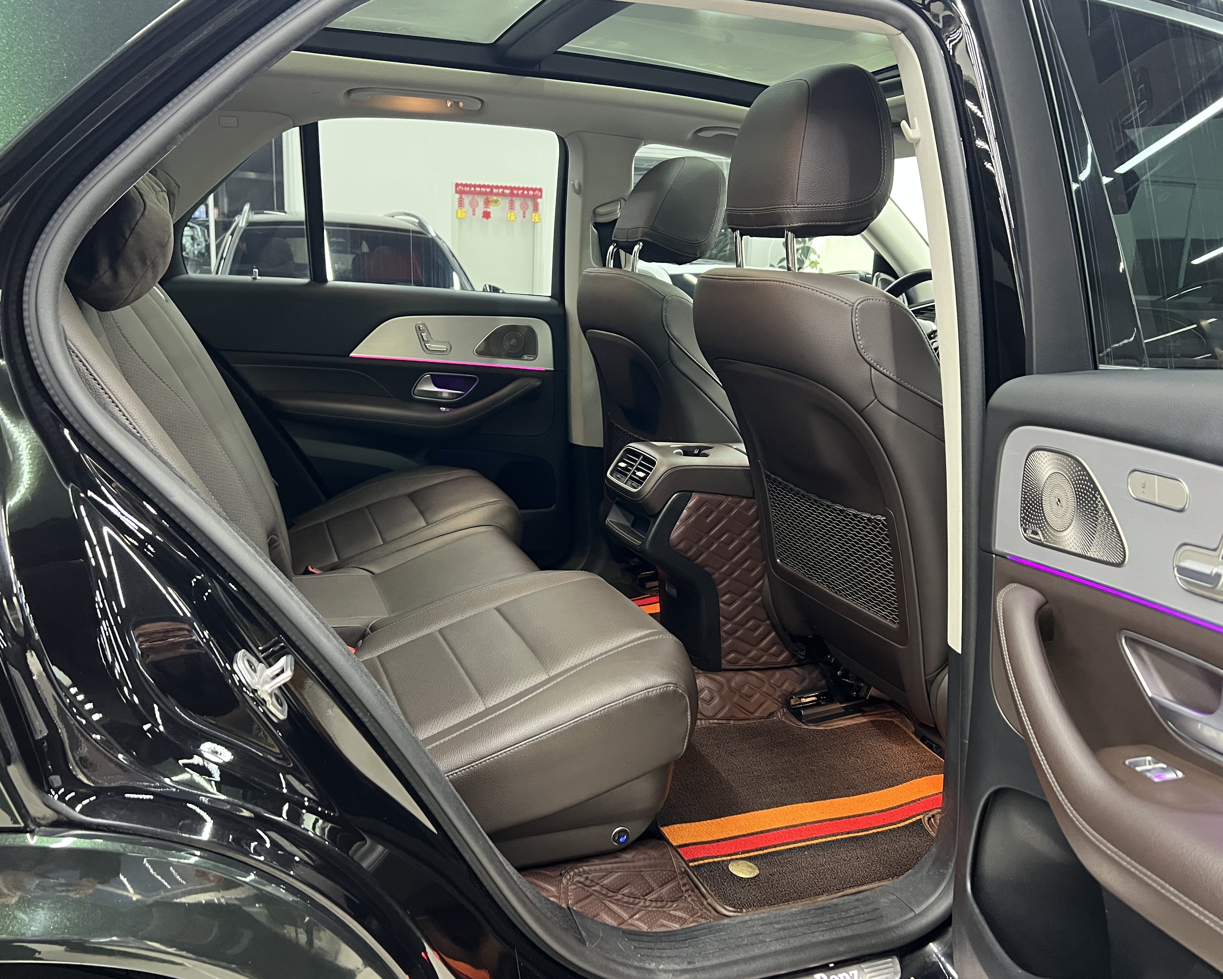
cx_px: 590
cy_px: 483
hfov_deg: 62.2
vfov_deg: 51.5
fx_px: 1014
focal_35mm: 28
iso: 400
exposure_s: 1/50
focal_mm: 5.7
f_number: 1.5
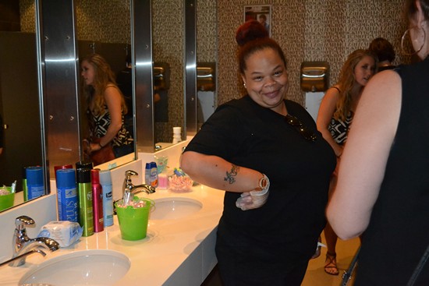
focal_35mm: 39
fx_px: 465
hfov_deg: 49.5
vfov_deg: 34.2
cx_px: 214
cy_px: 143
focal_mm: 26
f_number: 4.2
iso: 3200
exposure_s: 1/60
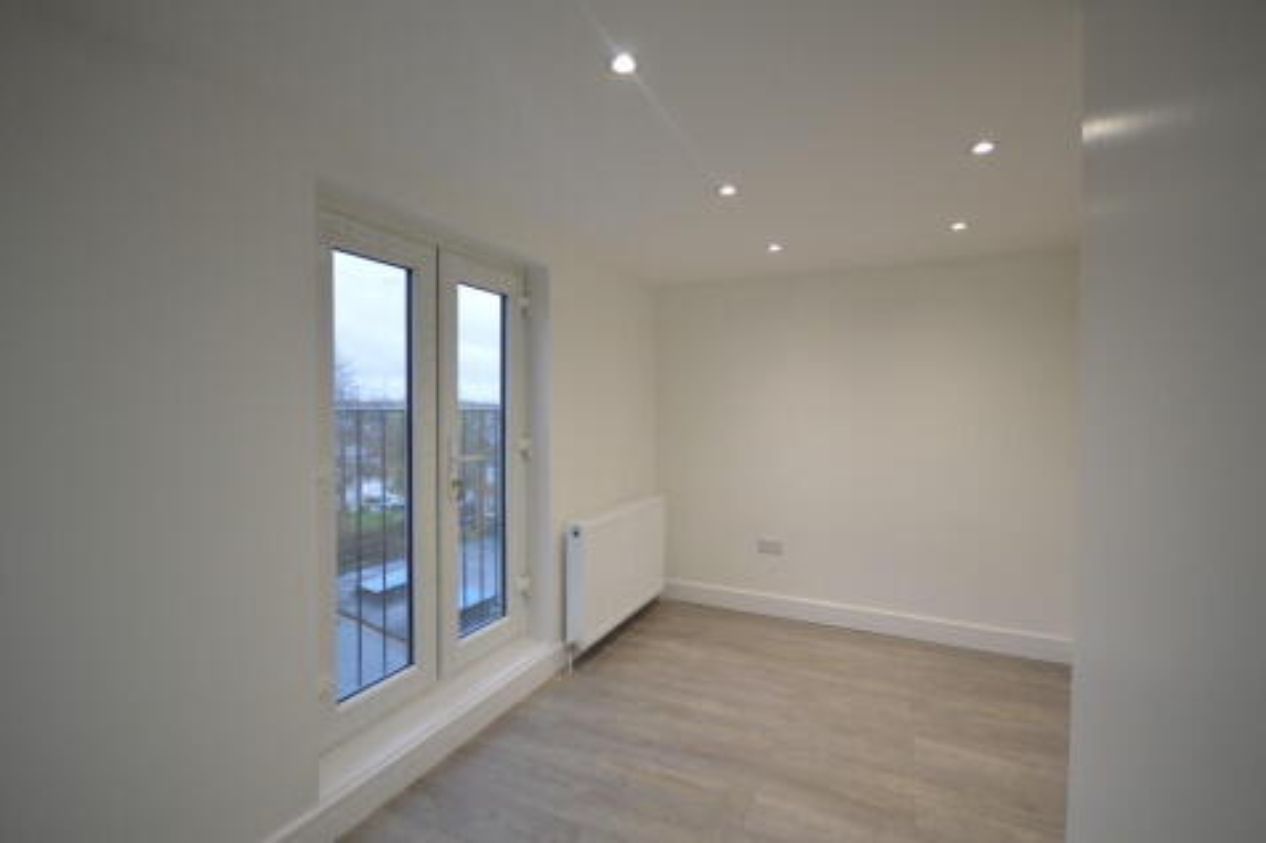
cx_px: 633
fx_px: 527
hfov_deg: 100.4
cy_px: 422
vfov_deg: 77.3
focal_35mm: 15
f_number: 4.5
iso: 400
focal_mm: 10
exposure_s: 1/80
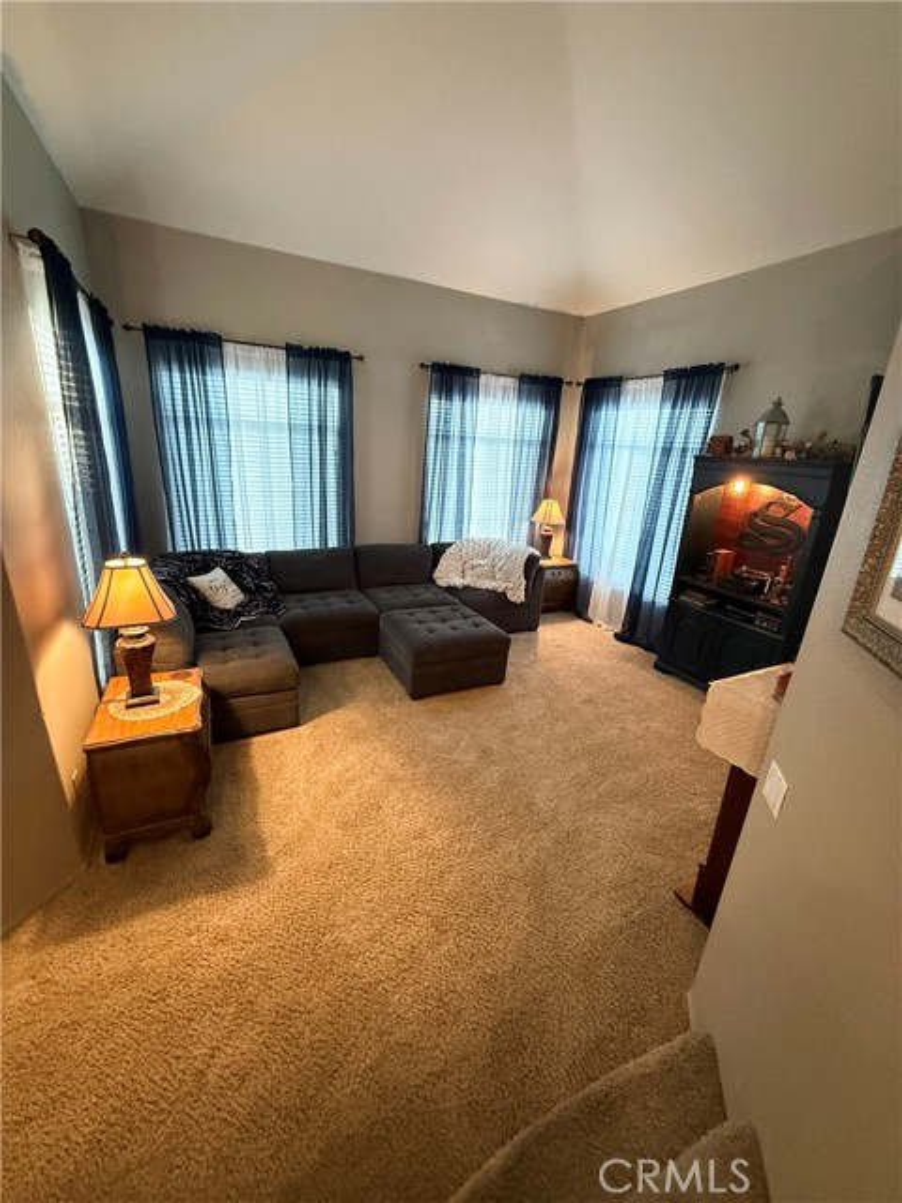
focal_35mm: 14
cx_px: 451
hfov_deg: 85.7
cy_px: 602
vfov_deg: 102.1
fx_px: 486
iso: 800
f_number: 2.2
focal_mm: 2.22
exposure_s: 1/60
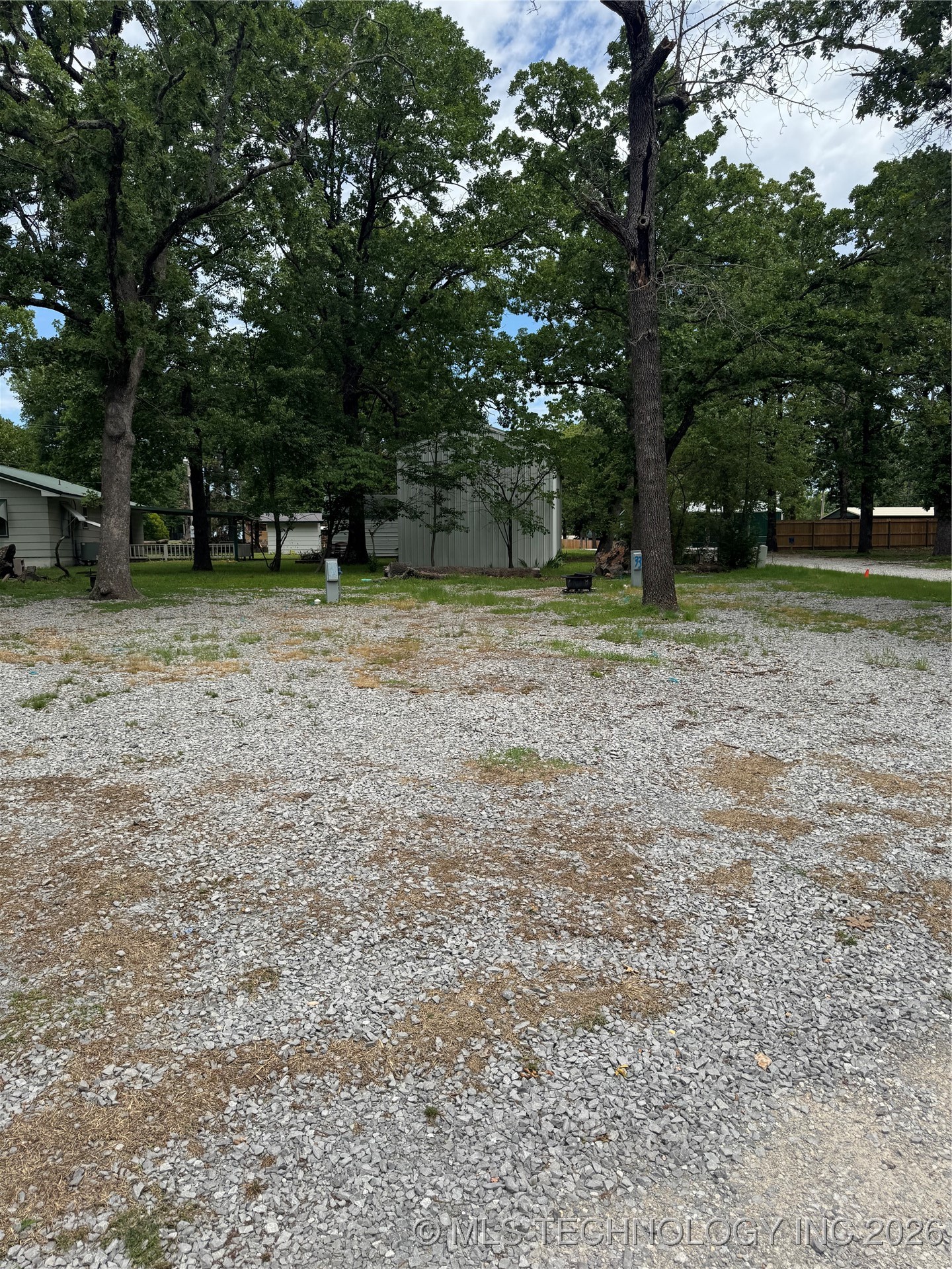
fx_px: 880
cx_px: 476
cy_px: 634
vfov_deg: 71.6
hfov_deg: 56.8
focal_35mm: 24
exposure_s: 1/3597
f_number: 1.78
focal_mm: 6.76
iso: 80
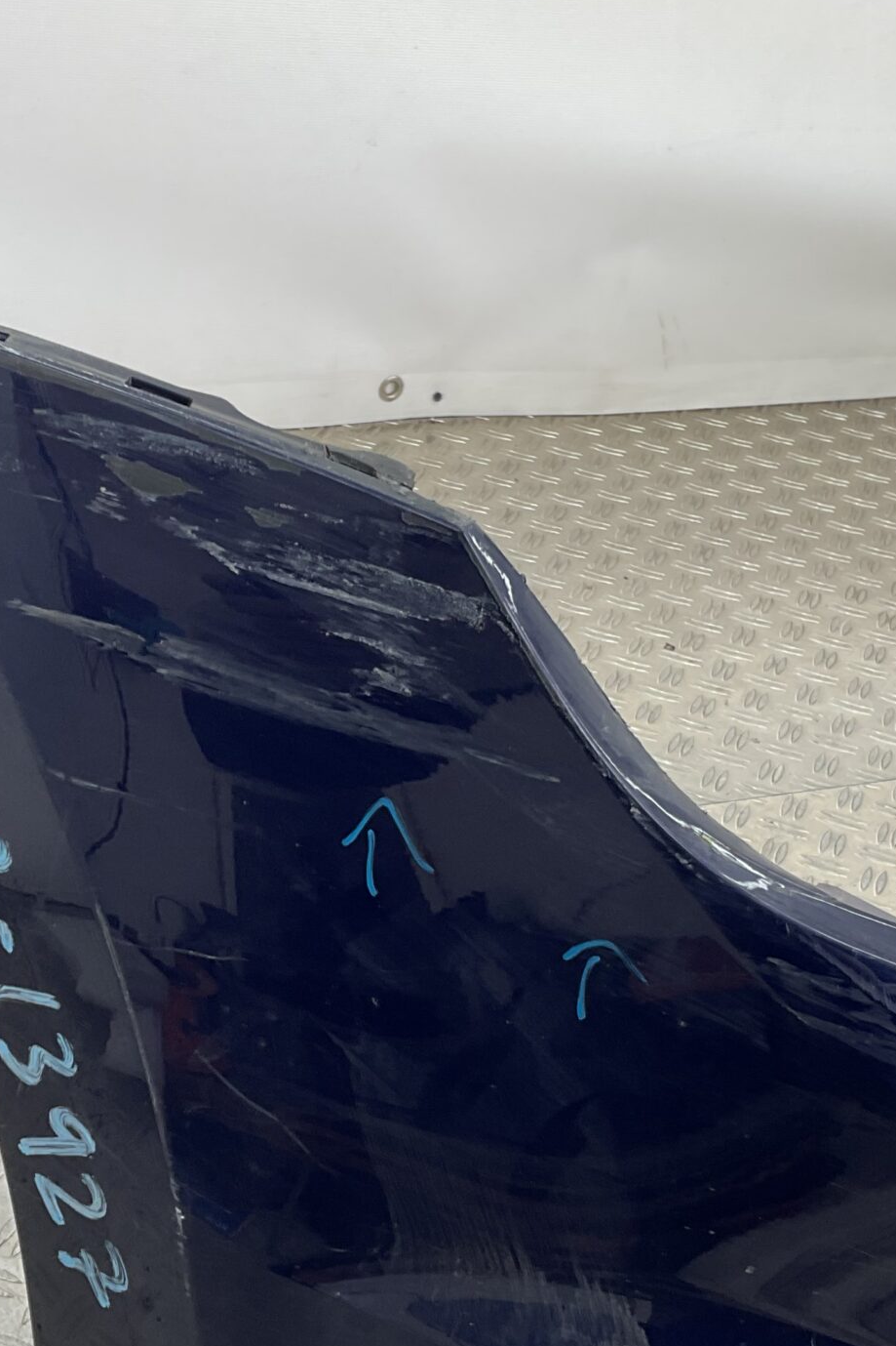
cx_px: 380
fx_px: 2091
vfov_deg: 35.6
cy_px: 767
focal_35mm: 56
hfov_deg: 24.2
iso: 16
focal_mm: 3
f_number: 1.8
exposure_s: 1/102
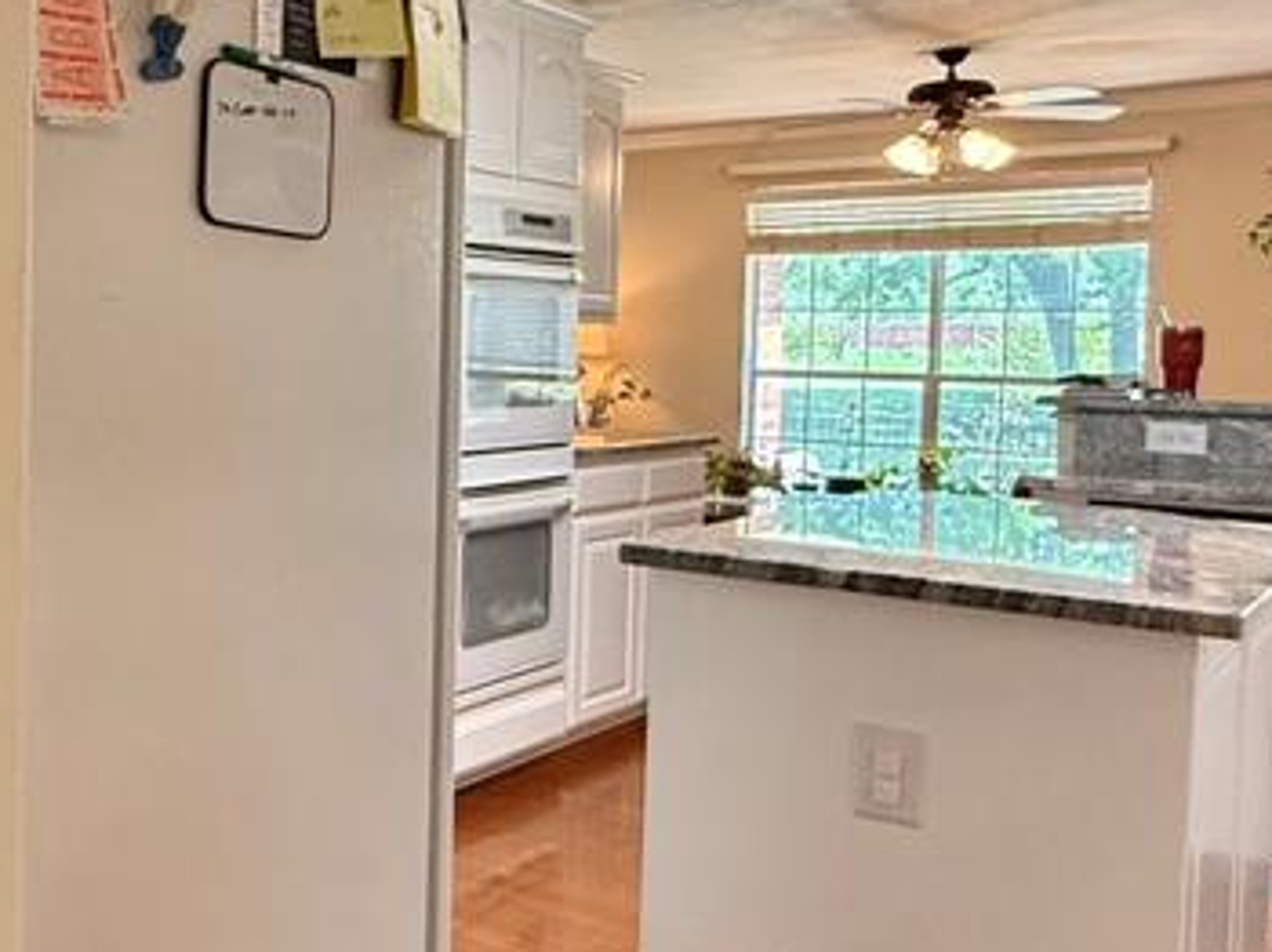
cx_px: -18
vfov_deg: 35.0
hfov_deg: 39.9
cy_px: 389
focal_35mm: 41
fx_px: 1506
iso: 400
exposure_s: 1/120
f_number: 2.2
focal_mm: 2.22
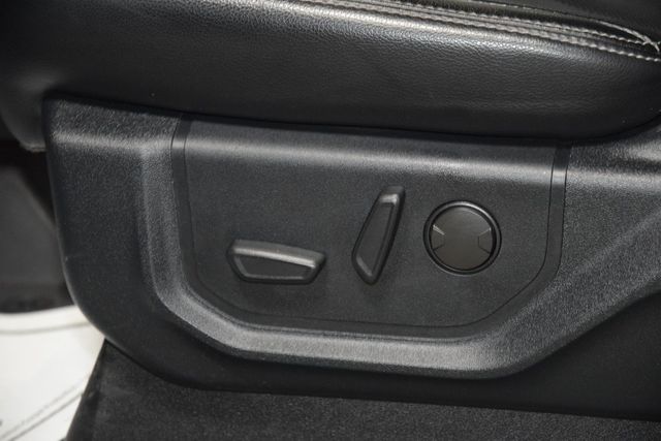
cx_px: 330
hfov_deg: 19.5
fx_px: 1928
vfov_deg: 13.0
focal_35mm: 105
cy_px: 220
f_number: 4.5
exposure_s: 1/50
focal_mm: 70
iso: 3200
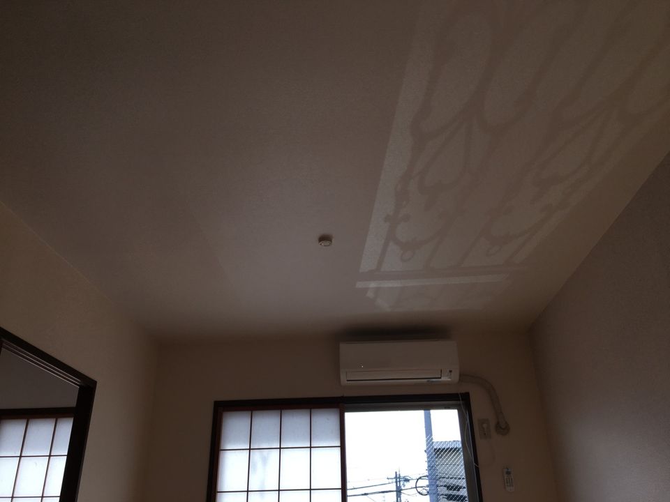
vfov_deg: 48.2
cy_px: 251
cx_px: 335
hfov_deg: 61.7
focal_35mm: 29
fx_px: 561
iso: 25
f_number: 2.2
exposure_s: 1/625
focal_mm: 4.15
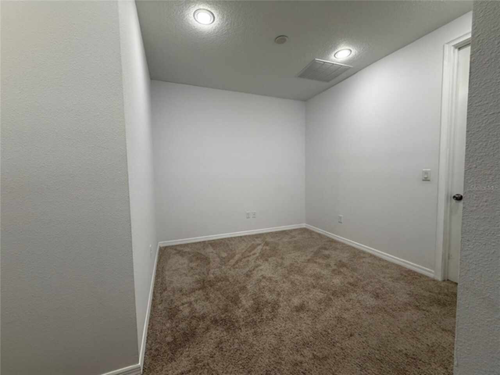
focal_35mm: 14
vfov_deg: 85.7
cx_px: 250
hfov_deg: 102.1
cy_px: 188
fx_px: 202
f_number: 2.2
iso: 100
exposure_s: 1/120
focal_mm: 2.22
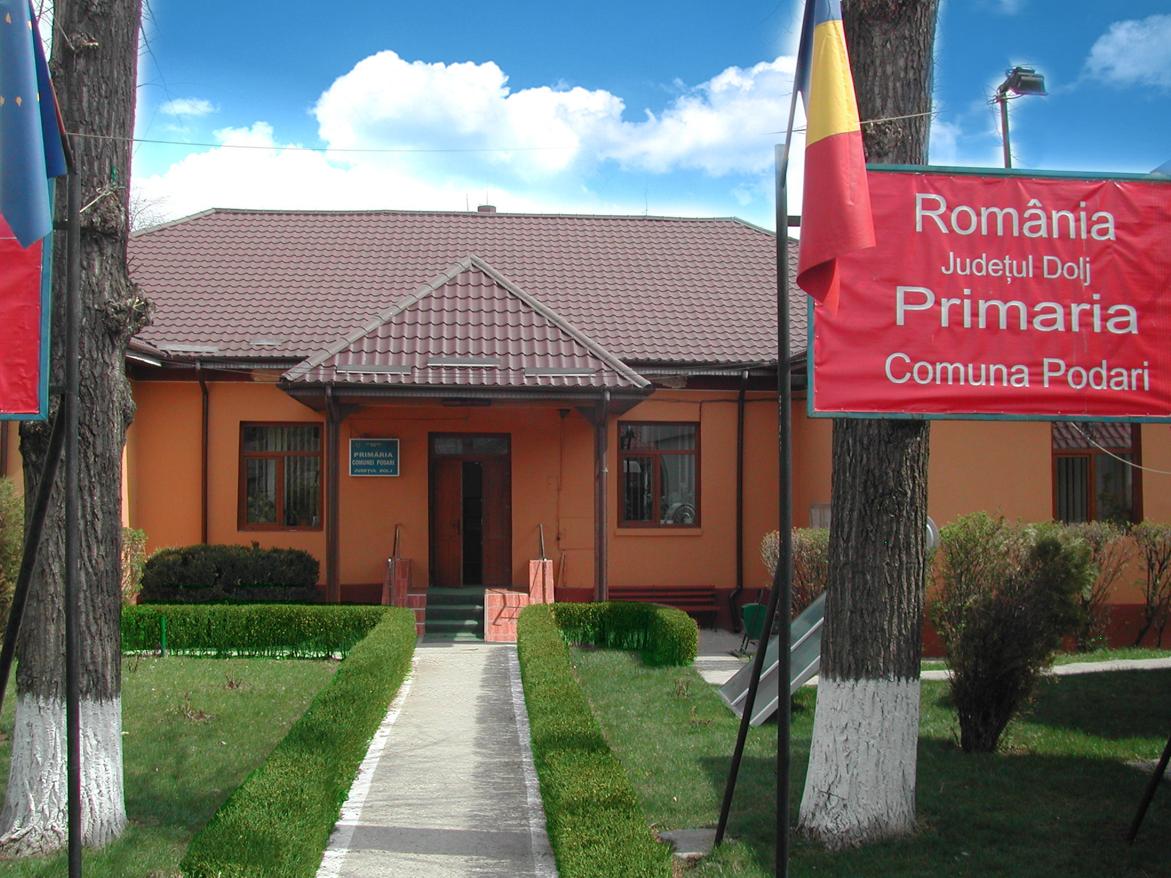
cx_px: 586
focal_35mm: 38
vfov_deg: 37.7
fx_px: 1285
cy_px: 439
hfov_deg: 49.0
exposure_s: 1/160
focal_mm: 8
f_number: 7.6
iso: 100
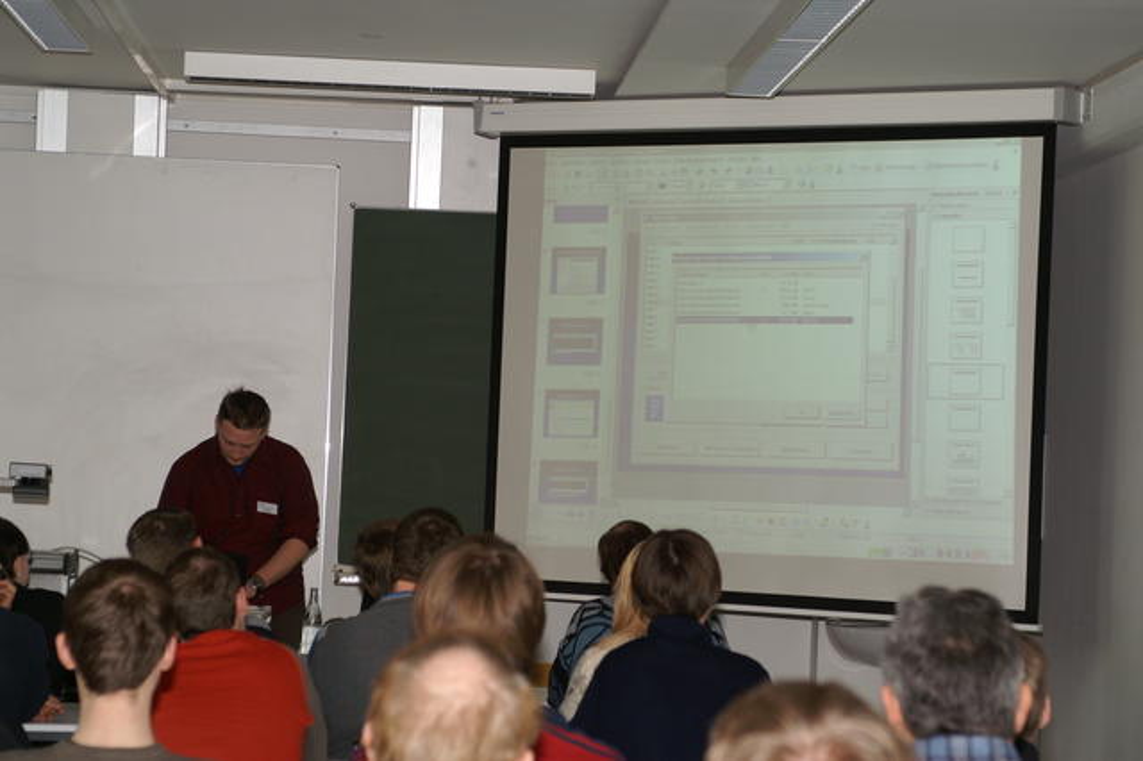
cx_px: 572
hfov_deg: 19.5
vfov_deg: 13.0
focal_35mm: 105
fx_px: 3332
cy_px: 380
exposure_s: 1/60
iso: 200
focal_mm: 70
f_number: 5.6
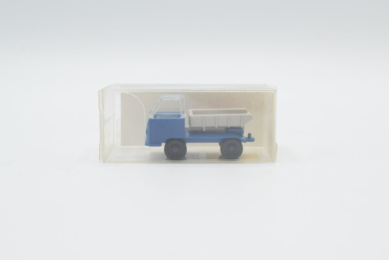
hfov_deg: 37.8
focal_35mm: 52
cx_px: 194
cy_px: 130
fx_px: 568
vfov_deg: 25.8
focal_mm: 35
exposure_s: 1/125
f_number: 8
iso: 250
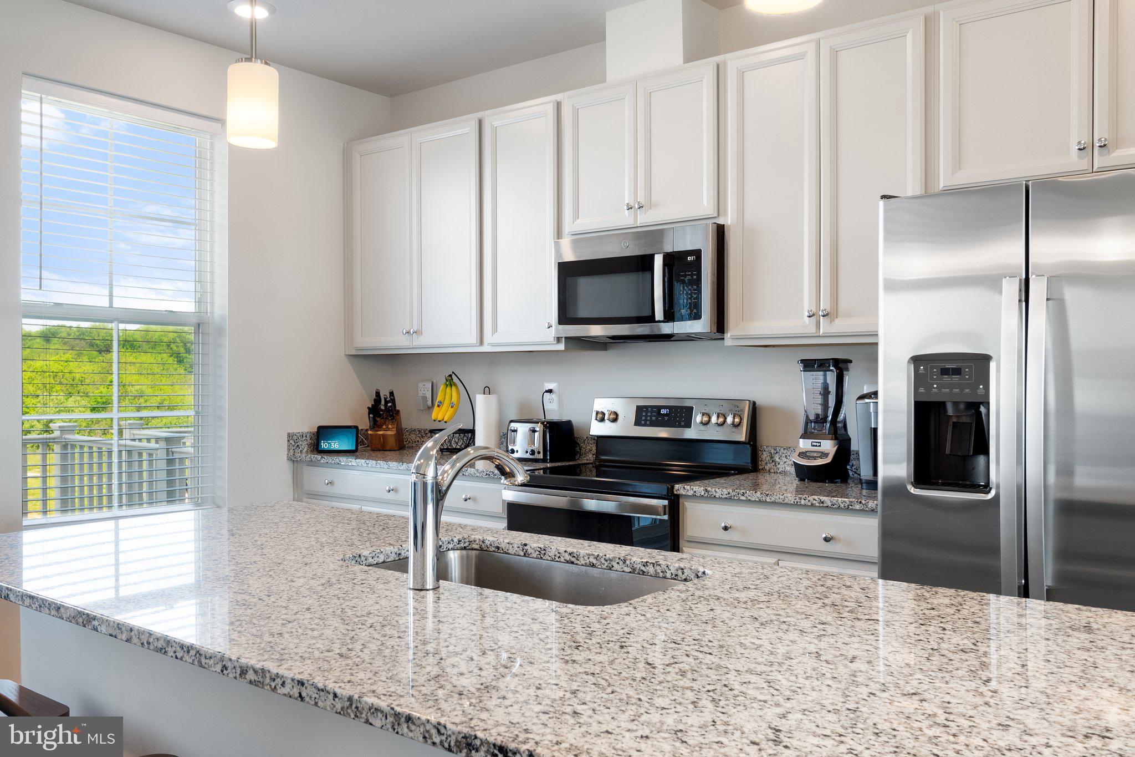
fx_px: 914
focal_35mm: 29
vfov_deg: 45.0
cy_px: 378
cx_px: 568
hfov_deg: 63.7
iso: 400
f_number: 10
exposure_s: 1/100
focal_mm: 19.5
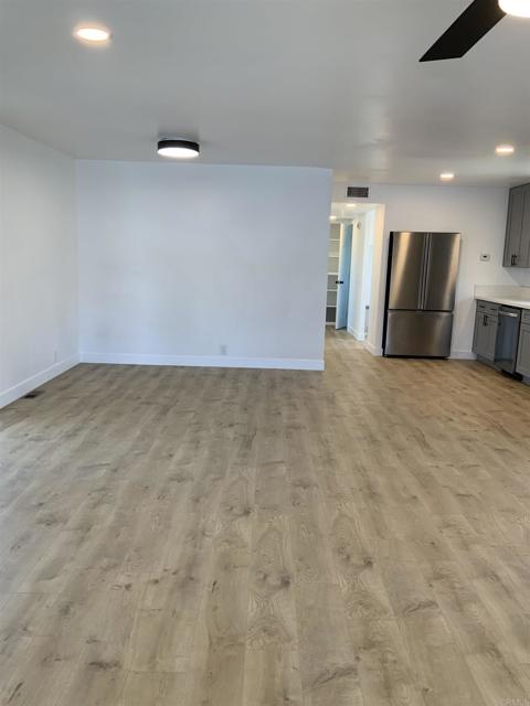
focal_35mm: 29
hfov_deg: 48.2
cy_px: 353
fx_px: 592
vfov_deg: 61.7
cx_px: 265
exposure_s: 1/60
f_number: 1.8
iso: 40
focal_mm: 3
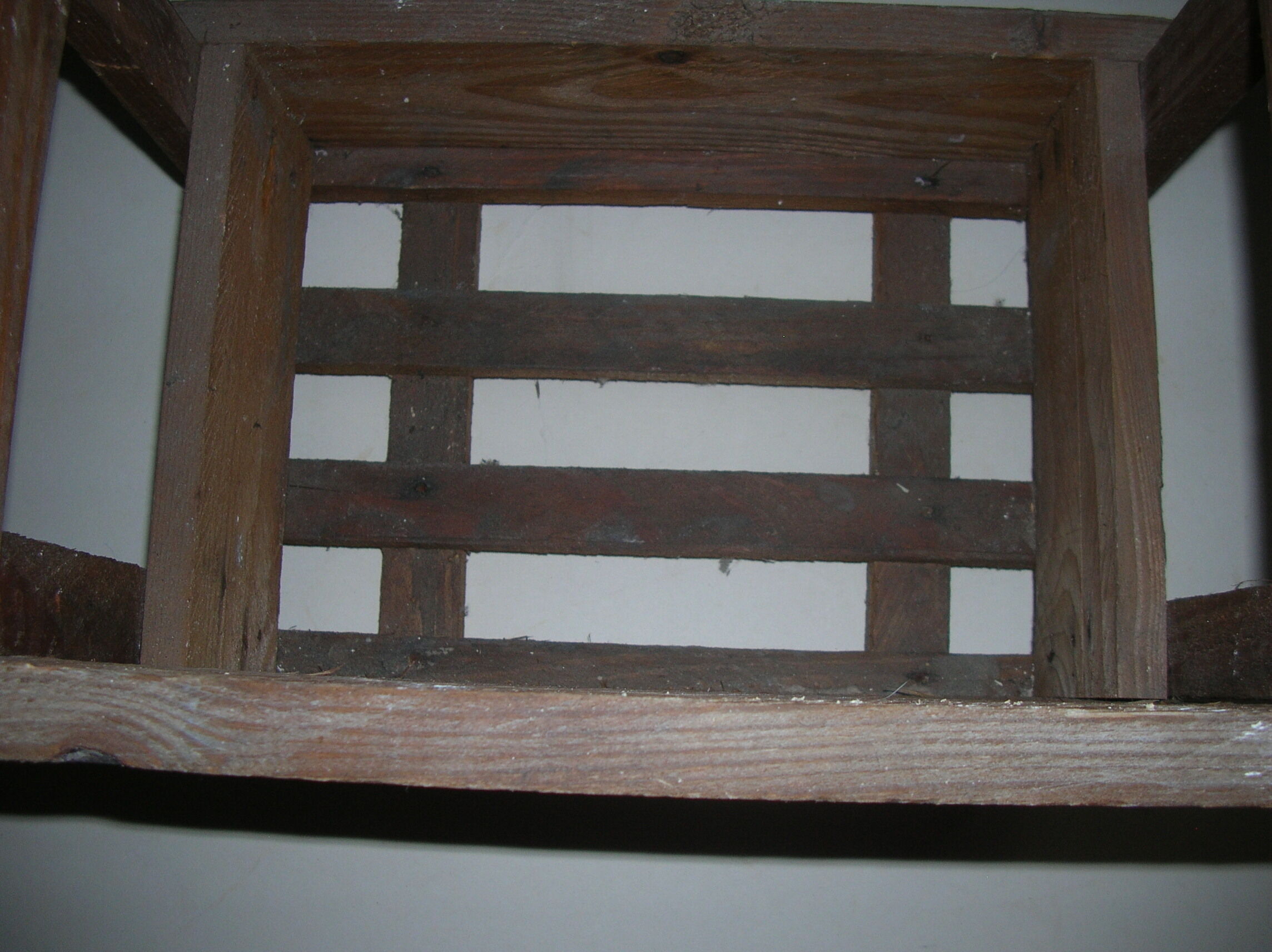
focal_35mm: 35
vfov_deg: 40.6
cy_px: 476
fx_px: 1285
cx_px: 636
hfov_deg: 52.7
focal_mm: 5.8
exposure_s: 1/60.1
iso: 50
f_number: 2.8
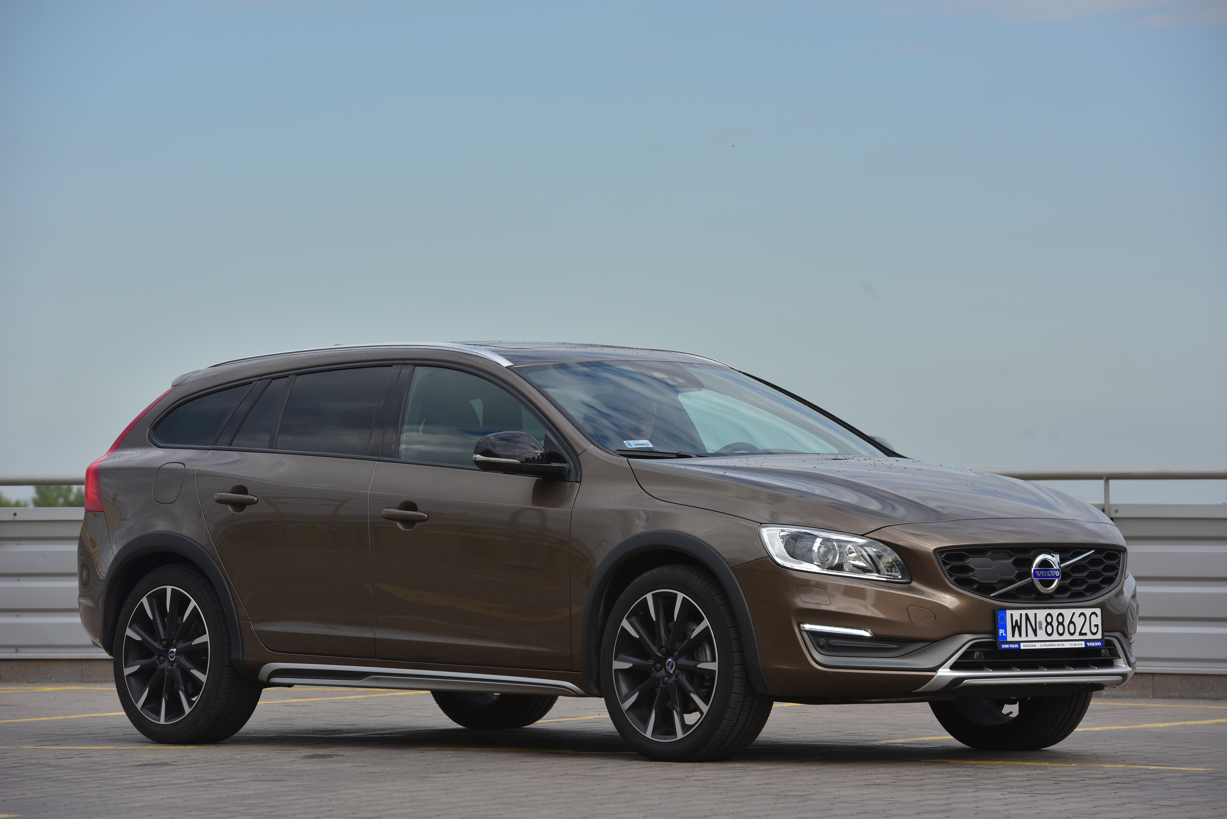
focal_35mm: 160
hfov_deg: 12.8
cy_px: 410
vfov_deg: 8.6
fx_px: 5455
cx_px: 614
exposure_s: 1/320
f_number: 9
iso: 100
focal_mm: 160
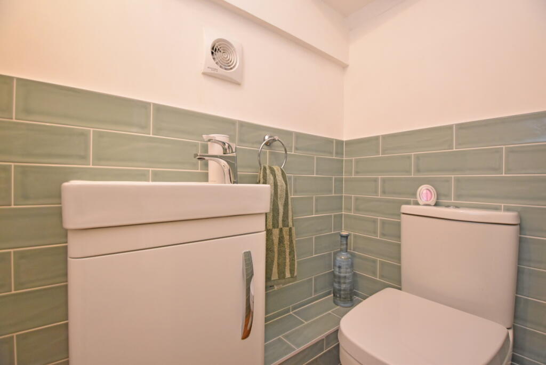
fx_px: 228
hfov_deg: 100.4
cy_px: 182
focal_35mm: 15
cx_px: 273
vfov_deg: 77.3
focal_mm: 10
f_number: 4
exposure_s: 1/80
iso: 1600
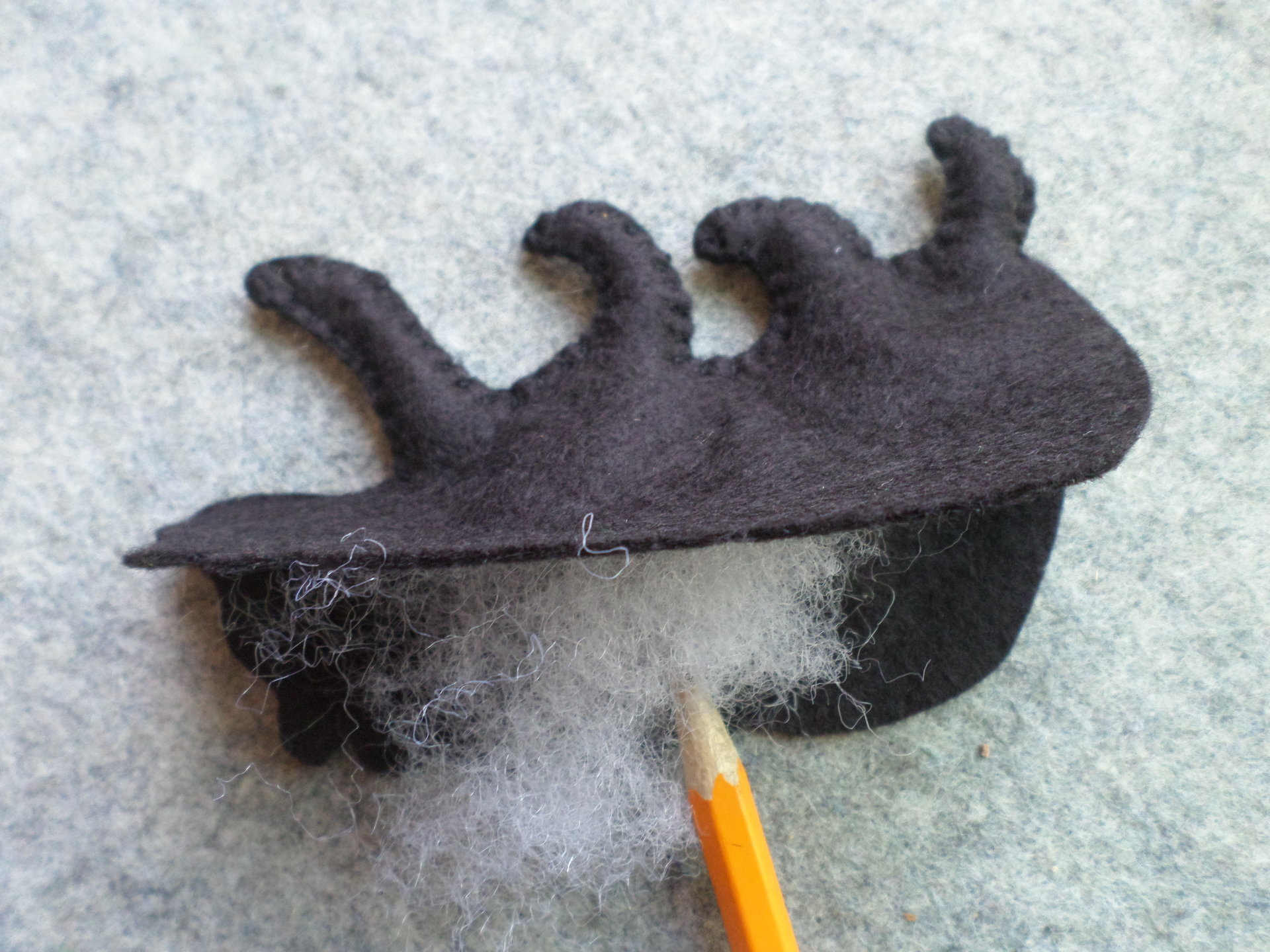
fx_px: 917
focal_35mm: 25
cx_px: 635
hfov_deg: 69.4
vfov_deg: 54.9
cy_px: 476
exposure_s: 1/30
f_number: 2.5
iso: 160
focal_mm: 4.5
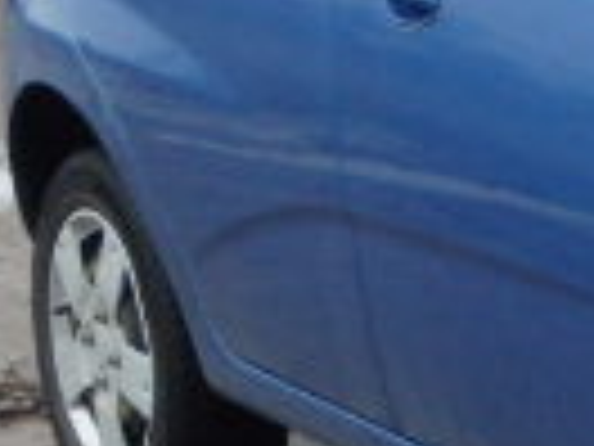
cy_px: 428
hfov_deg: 9.7
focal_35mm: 184
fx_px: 3157
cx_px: 1359
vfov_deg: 8.0
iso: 400
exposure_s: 1/40
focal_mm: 6.8
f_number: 4.6
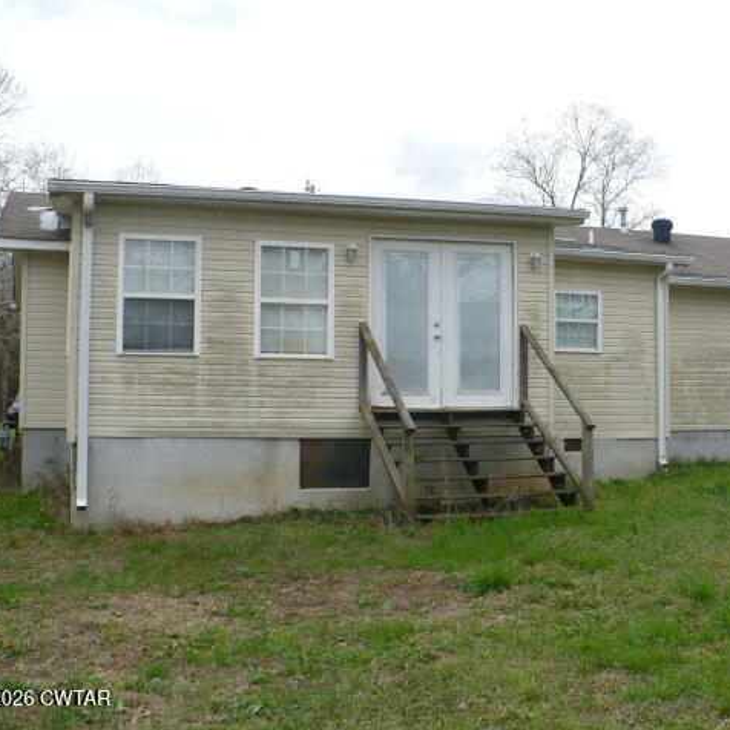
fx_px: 1050
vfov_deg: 38.3
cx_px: 457
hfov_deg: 38.1
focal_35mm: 44
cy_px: 363
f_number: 2.8
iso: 100
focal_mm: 6.1
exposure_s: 1/1000
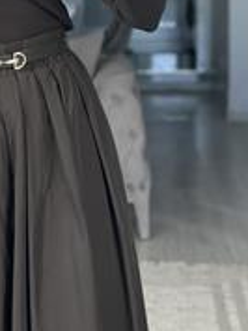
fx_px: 1307
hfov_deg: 10.8
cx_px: 9
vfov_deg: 14.2
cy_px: 4
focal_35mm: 137
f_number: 1.78
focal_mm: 6.86
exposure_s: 1/224
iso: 80
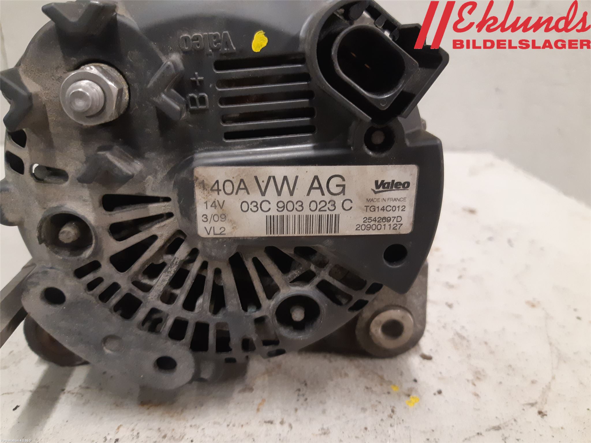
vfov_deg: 53.1
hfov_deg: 67.3
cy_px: 222
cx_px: 296
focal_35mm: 26
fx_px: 444
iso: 250
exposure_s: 1/50
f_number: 1.7
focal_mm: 3.93
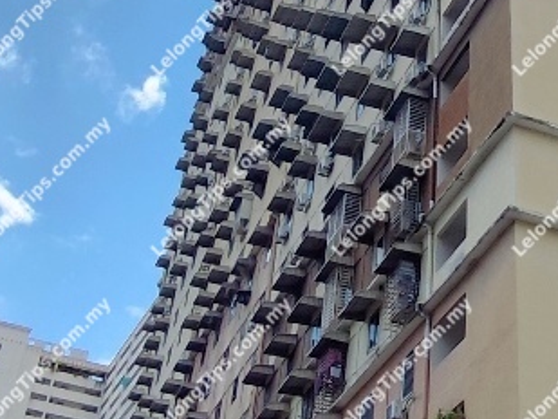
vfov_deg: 21.8
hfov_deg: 29.2
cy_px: 55
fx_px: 1064
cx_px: 377
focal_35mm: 66
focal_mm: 1.65
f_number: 2.2
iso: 50
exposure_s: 1/3111
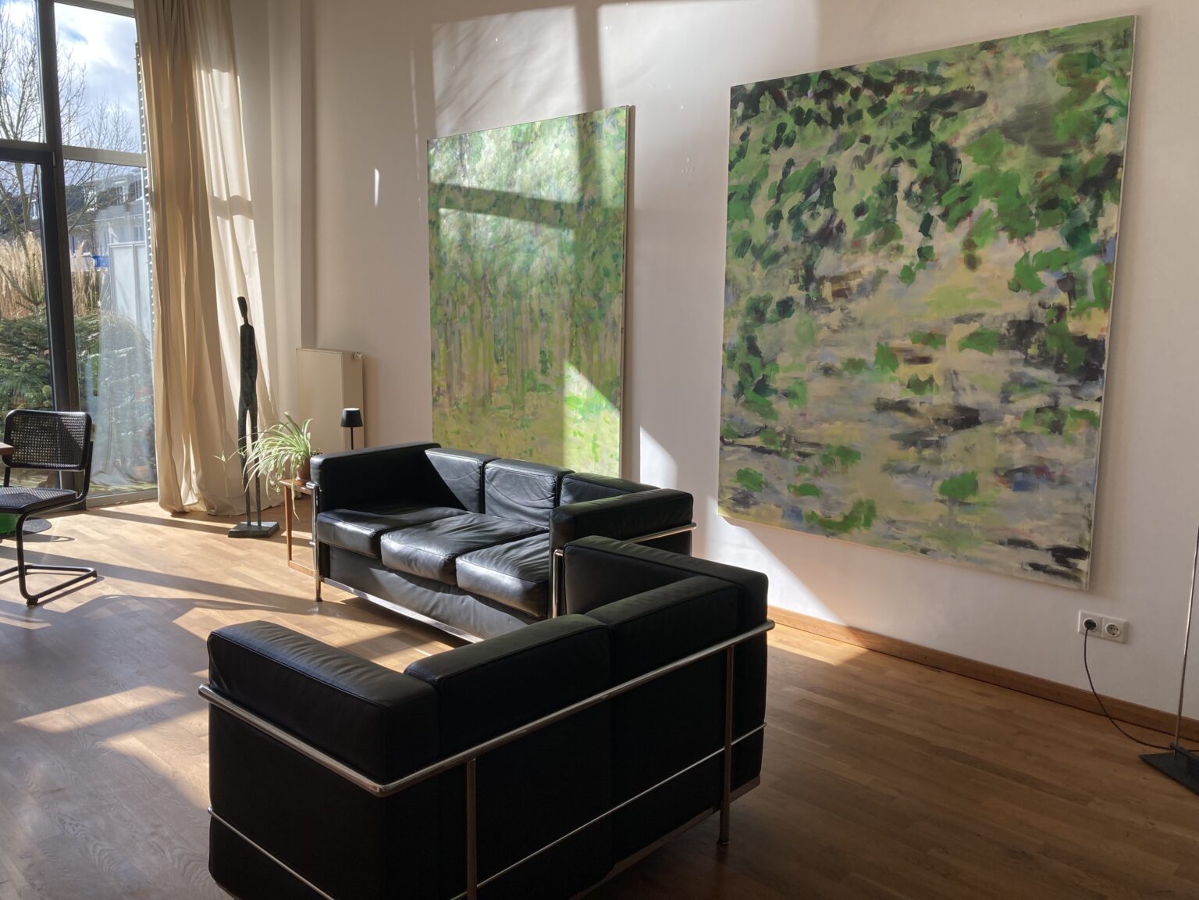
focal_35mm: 28
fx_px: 970
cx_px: 600
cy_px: 450
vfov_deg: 49.7
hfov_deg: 63.4
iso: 20
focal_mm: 3.99
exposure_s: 1/393
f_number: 1.8
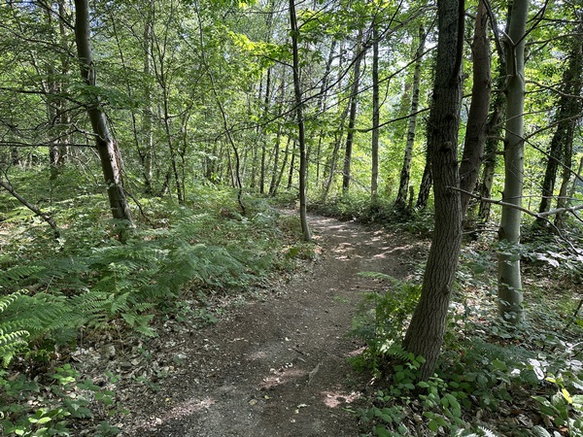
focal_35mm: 24
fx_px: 404
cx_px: 292
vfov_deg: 56.8
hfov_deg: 71.6
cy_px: 218
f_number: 1.78
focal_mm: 6.86
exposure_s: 1/164
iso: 100
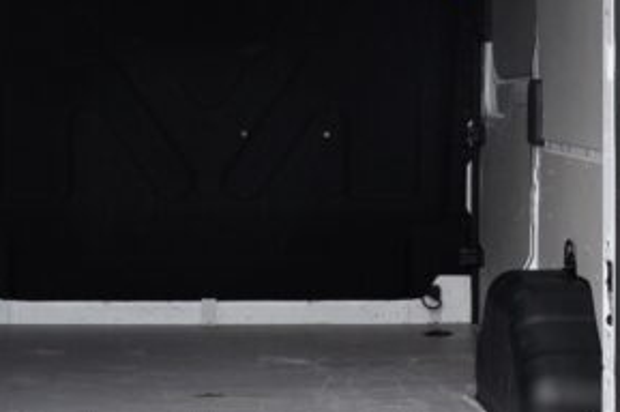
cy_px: 92
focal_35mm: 117
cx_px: 202
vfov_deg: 11.6
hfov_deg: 17.5
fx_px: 2013
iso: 500
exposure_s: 1/160
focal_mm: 22
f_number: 6.3
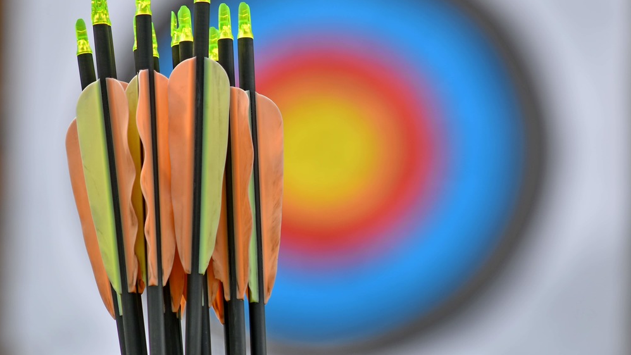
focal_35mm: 410
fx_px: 6861
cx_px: 315
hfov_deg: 5.3
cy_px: 153
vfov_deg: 3.0
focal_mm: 260
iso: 200
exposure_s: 1/800
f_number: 7.1
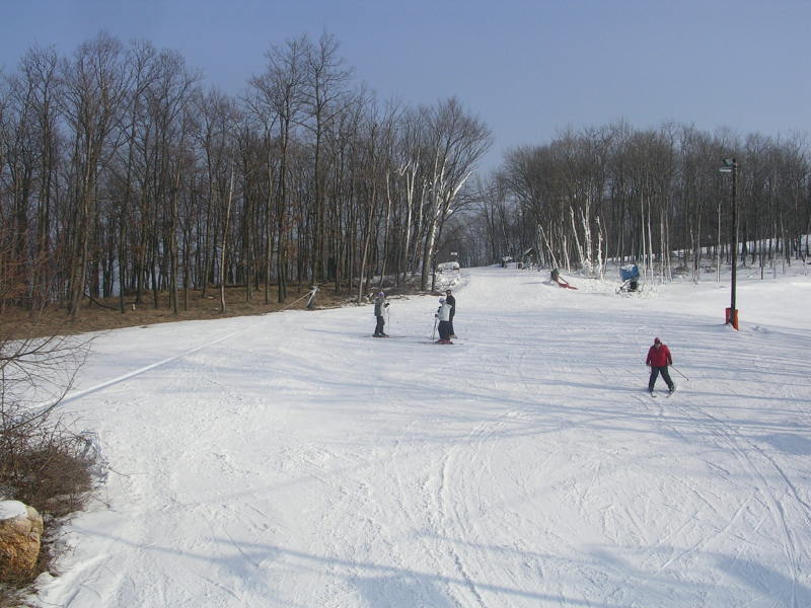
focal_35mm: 38
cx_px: 406
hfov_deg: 49.0
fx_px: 890
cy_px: 304
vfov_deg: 37.7
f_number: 5.6
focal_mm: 5.8
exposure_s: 1/410
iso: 50
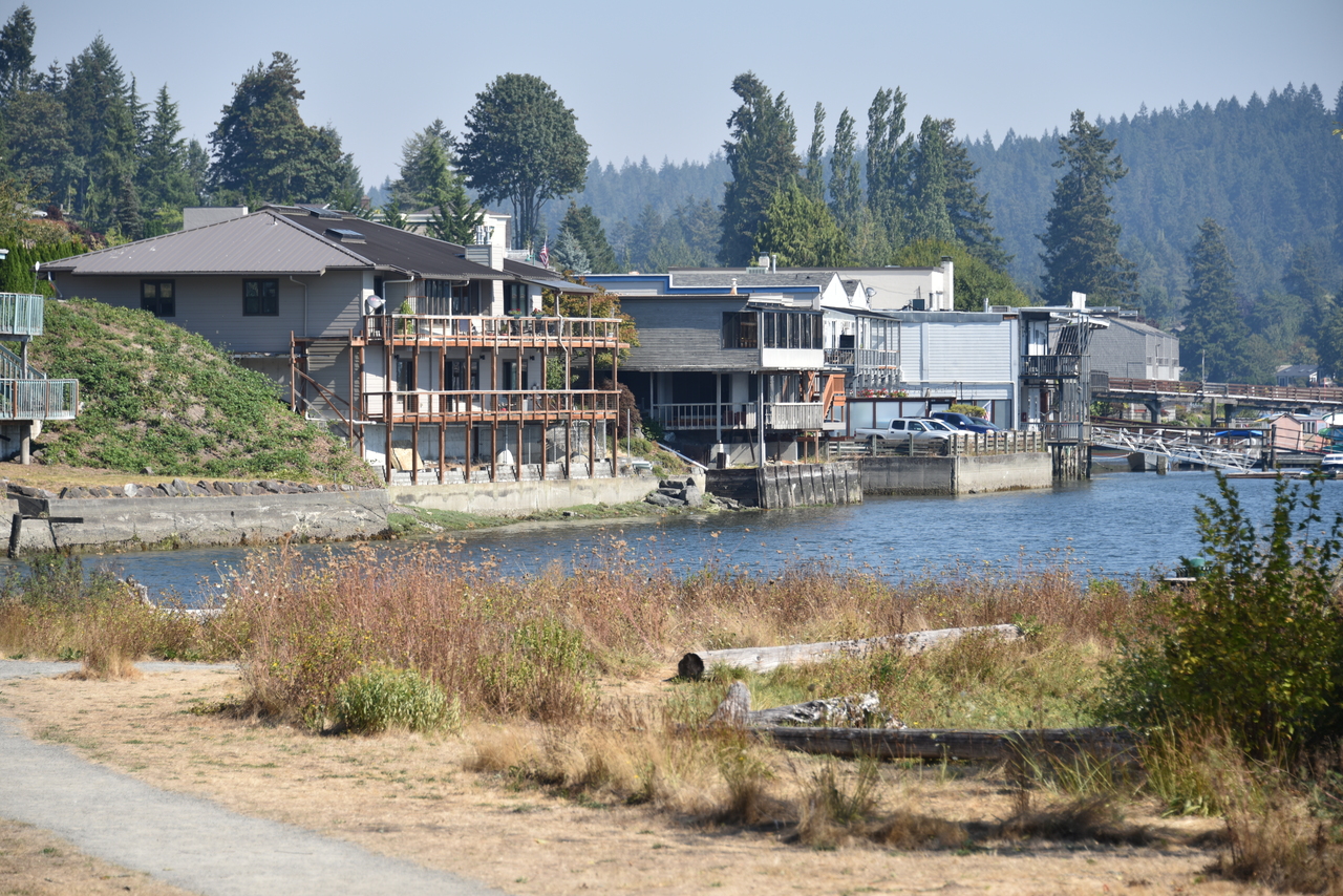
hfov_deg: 14.2
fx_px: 5410
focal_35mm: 145
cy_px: 448
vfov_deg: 9.5
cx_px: 672
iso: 100
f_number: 6.3
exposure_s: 1/320
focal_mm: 145
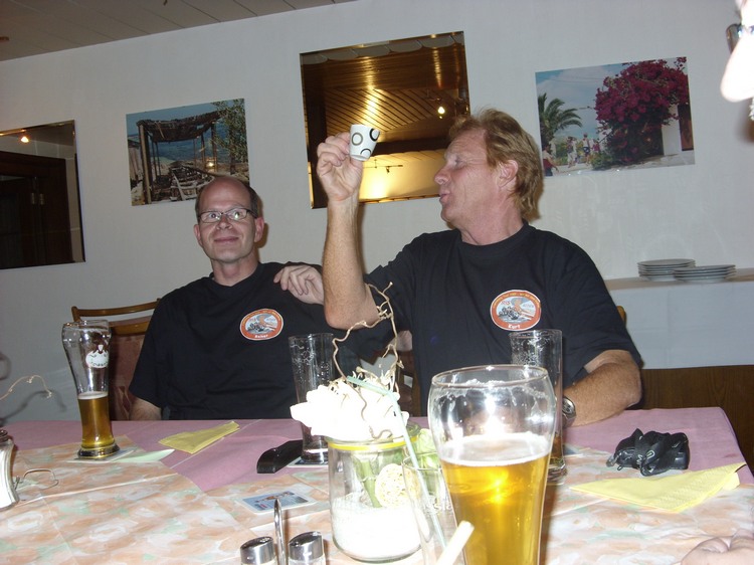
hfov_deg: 49.0
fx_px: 827
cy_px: 282
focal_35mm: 38
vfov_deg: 37.7
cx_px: 377
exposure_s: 1/30
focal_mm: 6.3
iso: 100
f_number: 2.8
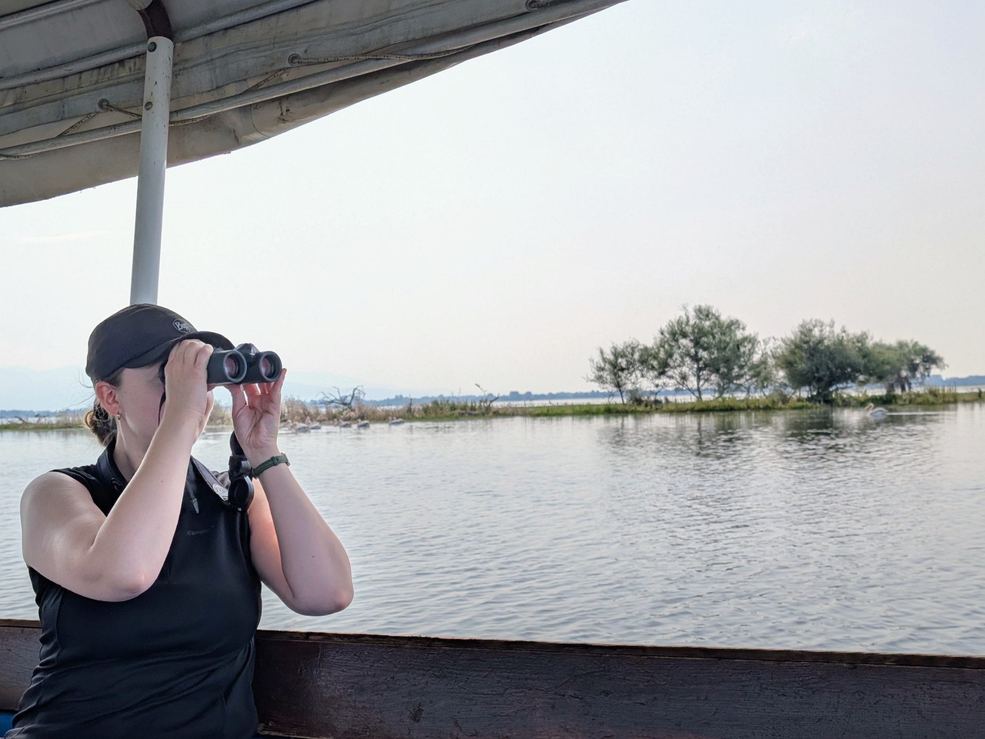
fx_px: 683
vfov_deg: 56.8
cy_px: 370
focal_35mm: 24
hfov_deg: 71.6
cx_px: 492
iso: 28
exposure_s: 1/2370
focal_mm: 6.9
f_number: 1.68
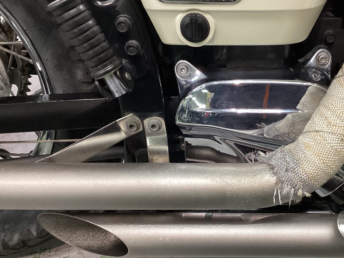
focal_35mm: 42
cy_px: 125
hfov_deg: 44.1
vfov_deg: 34.4
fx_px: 417
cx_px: 230
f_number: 2.4
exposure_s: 1/60
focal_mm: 3.3
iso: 200
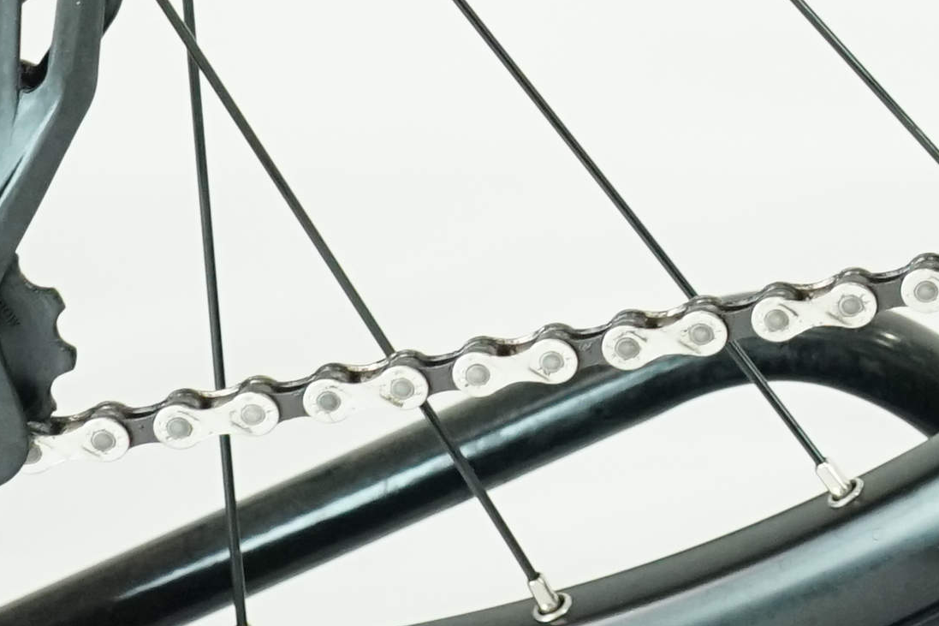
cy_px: -551
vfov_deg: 7.2
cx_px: 1687
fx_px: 4850
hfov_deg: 10.4
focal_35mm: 186
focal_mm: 34
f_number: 5.6
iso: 2500
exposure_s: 1/200
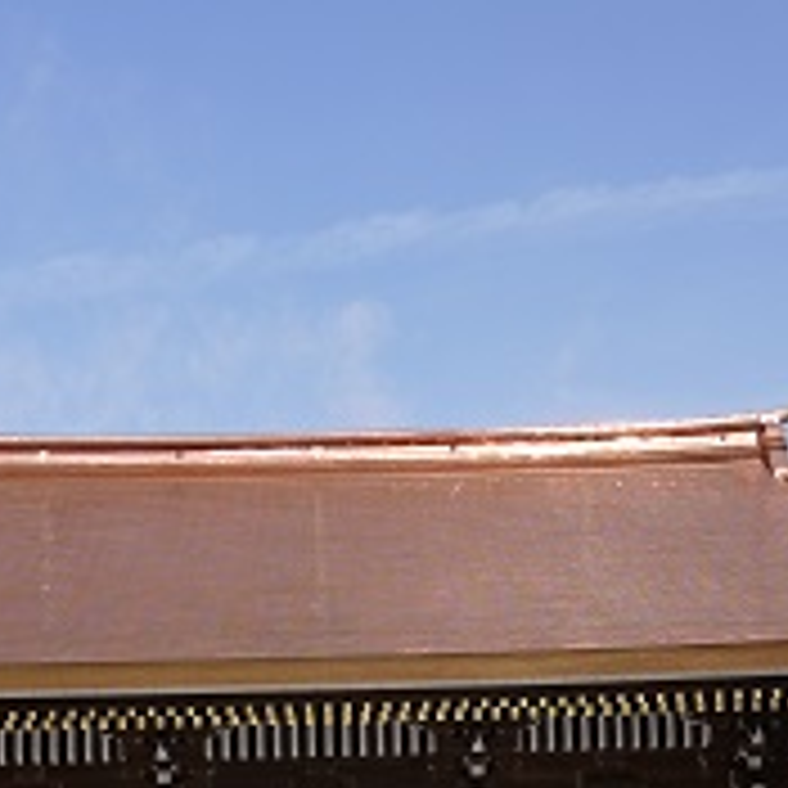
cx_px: 360
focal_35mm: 68
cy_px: 536
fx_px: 1751
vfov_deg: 25.2
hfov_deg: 25.3
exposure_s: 1/800
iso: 100
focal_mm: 14
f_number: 5
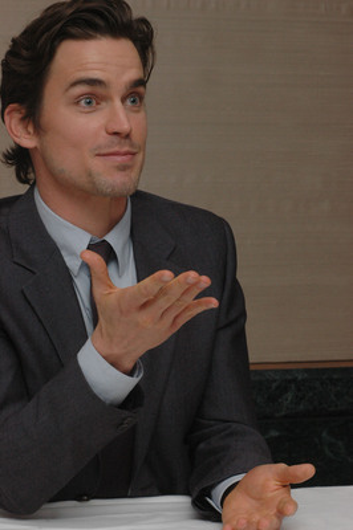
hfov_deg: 11.4
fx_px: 1768
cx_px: 176
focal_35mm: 120
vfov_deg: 17.1
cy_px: 265
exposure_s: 1/160
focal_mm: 80
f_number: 14
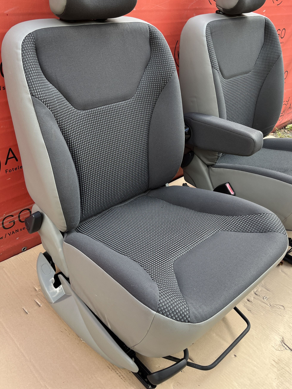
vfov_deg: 56.4
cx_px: 147
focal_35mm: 32
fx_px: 360
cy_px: 157
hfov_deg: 44.2
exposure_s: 1/122
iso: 40
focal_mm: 5.1
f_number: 1.6
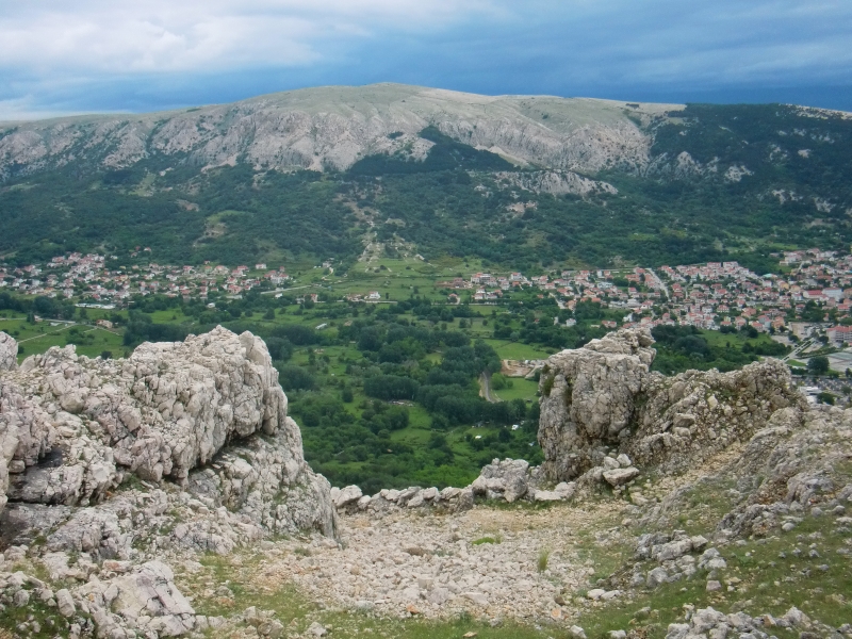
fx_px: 935
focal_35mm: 38
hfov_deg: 49.0
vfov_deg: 37.7
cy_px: 320
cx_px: 426
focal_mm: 6.66
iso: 200
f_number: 3.9
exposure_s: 1/320
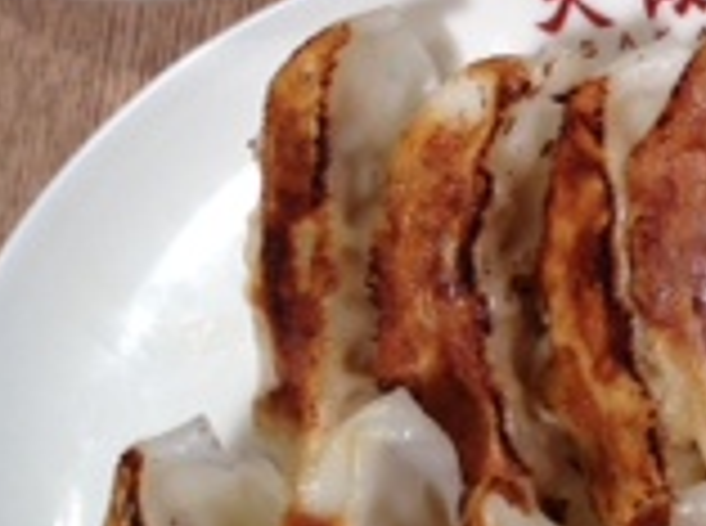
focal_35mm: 143
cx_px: 845
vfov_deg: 10.2
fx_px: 2910
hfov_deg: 13.5
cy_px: -76
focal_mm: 4.28
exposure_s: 1/60
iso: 50
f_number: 2.4
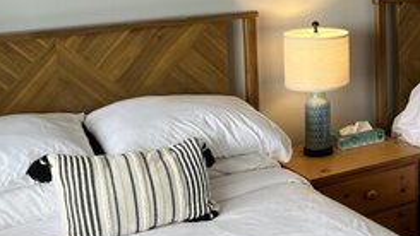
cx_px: 396
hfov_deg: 27.3
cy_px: 38
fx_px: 824
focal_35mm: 74
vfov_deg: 16.2
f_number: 1.5
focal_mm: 5.7
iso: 40
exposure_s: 1/120
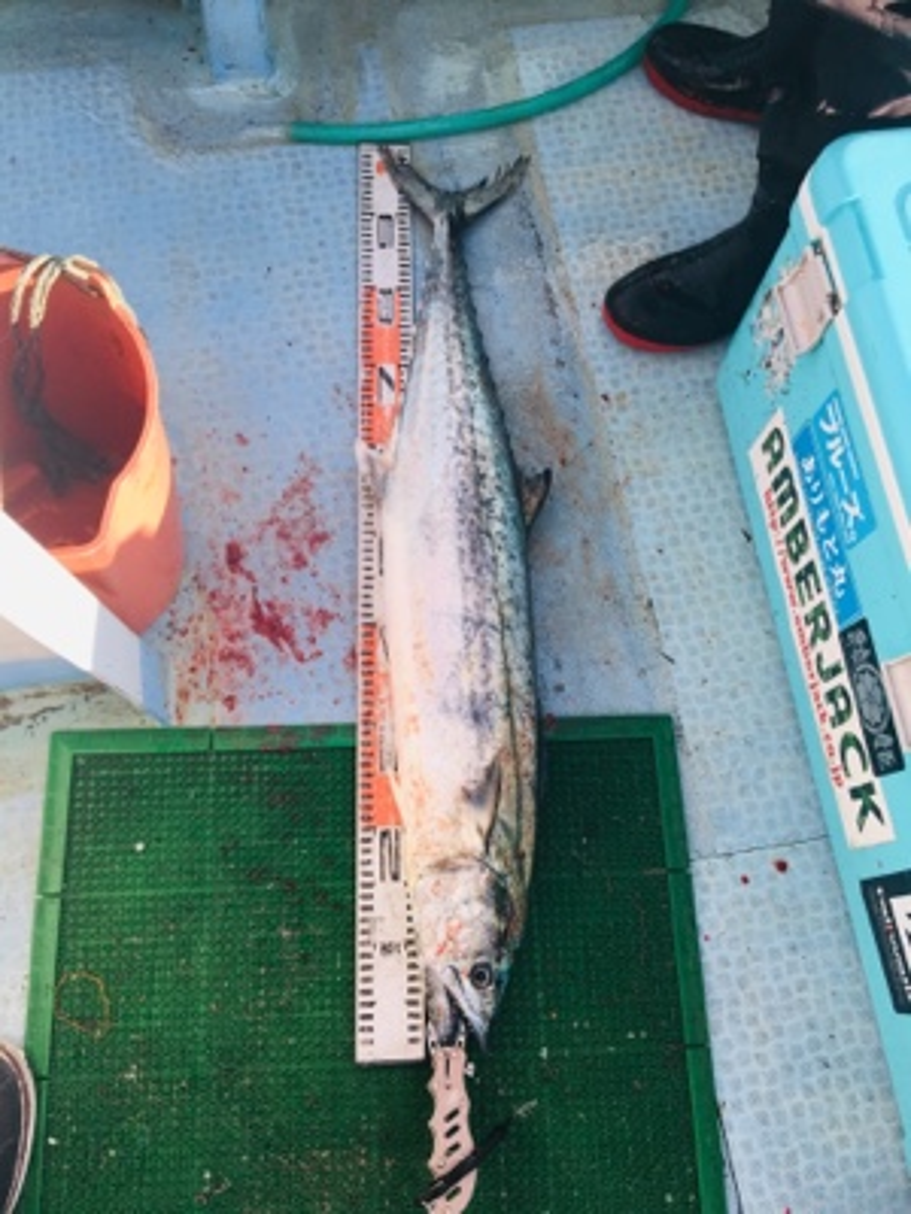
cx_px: 456
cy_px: 607
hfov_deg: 48.2
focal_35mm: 29
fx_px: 1018
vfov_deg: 61.7
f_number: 2.2
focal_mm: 4.15
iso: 25
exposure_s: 1/496
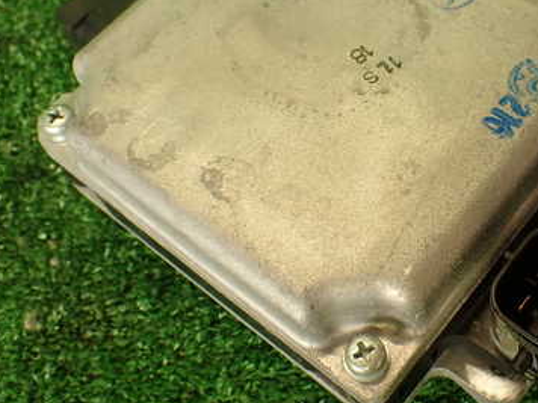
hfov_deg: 35.1
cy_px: 166
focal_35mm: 54
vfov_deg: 27.0
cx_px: 373
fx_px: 839
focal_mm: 5.79
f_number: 2.4
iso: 200
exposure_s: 1/60
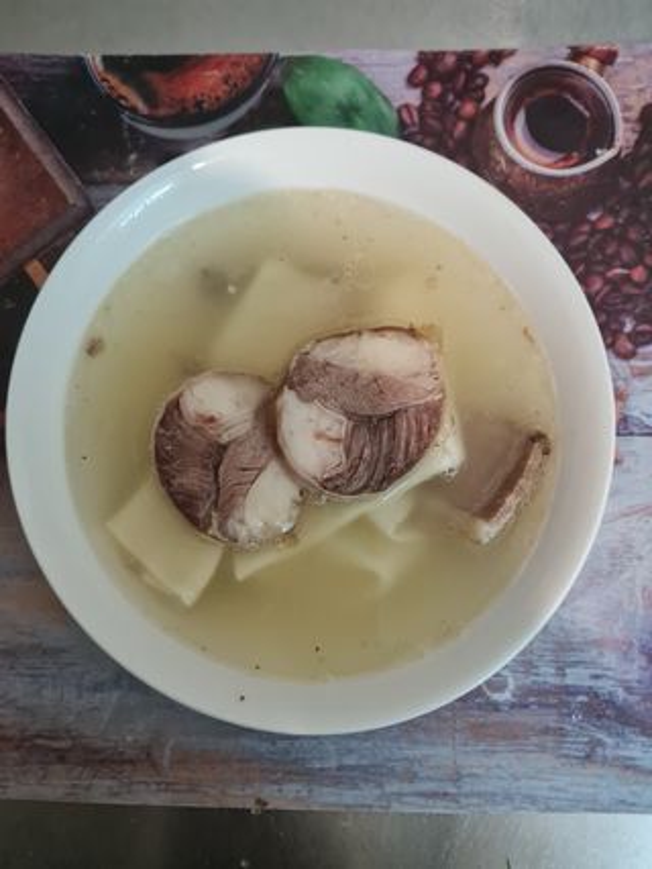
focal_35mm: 26
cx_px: 326
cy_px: 434
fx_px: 652
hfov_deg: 53.1
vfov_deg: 67.3
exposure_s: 1/50
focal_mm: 5.4
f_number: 1.8
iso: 640
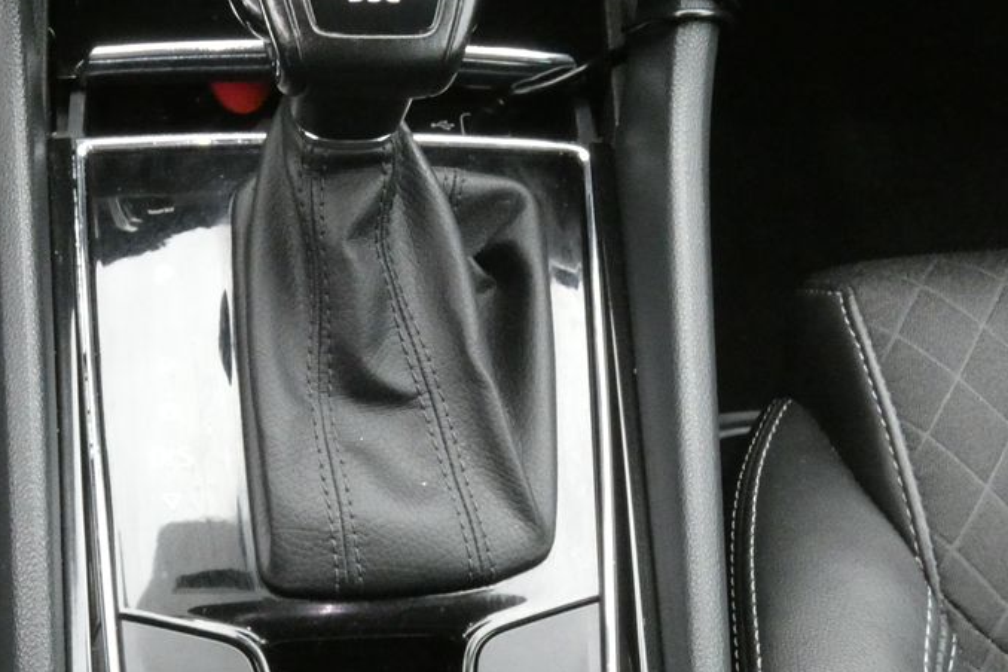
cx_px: 342
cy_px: 321
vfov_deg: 24.6
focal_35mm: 55
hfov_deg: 35.9
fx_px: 1540
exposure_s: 1/30
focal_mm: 6.2
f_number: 5.6
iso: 1600
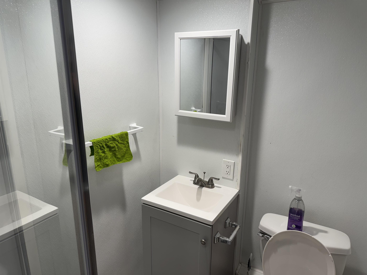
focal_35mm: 24
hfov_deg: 71.6
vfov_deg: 56.8
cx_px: 184
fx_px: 254
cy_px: 138
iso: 50
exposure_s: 1/120
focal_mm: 6.76
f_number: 1.78
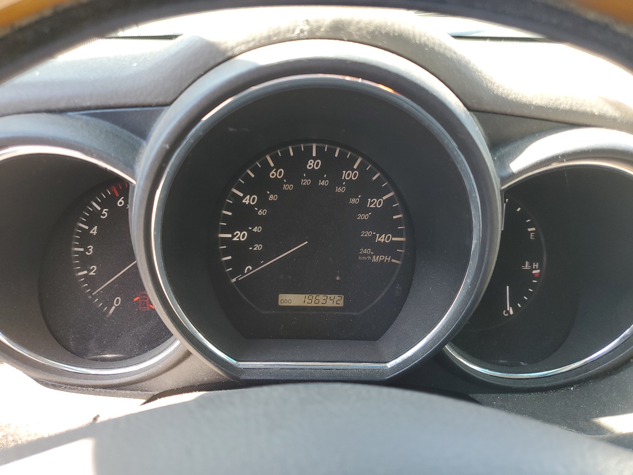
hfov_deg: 67.3
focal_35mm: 26
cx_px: 316
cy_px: 238
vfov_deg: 53.1
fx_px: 475
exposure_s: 1/120
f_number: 1.5
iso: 63
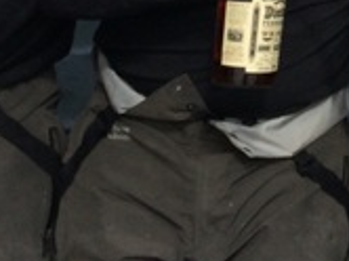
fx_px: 1269
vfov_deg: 10.6
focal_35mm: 126
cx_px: 511
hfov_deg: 14.7
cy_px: -286
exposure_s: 1/4566
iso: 32
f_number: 2.2
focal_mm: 4.15
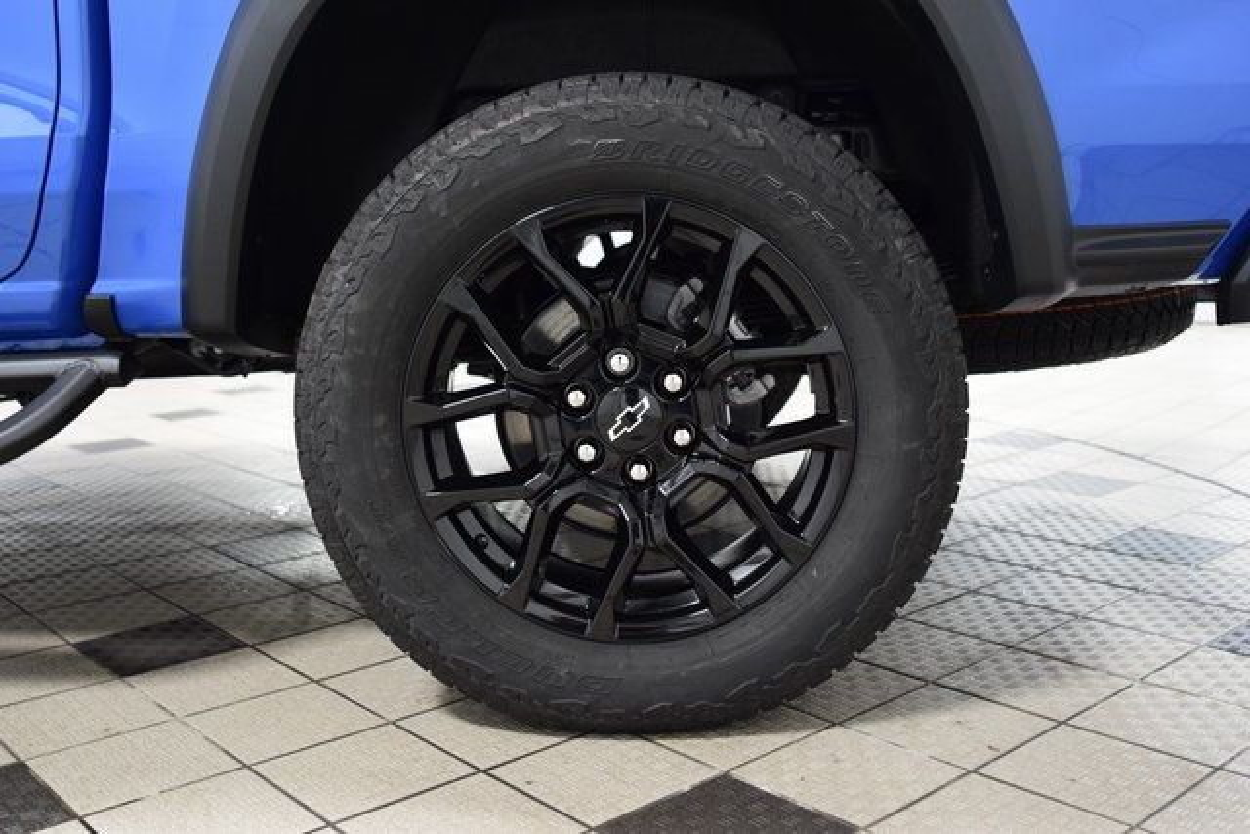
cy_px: 417
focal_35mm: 36
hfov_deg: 53.1
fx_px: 1250
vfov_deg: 36.9
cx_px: 625
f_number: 2.8
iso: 1600
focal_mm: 24
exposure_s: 1/60
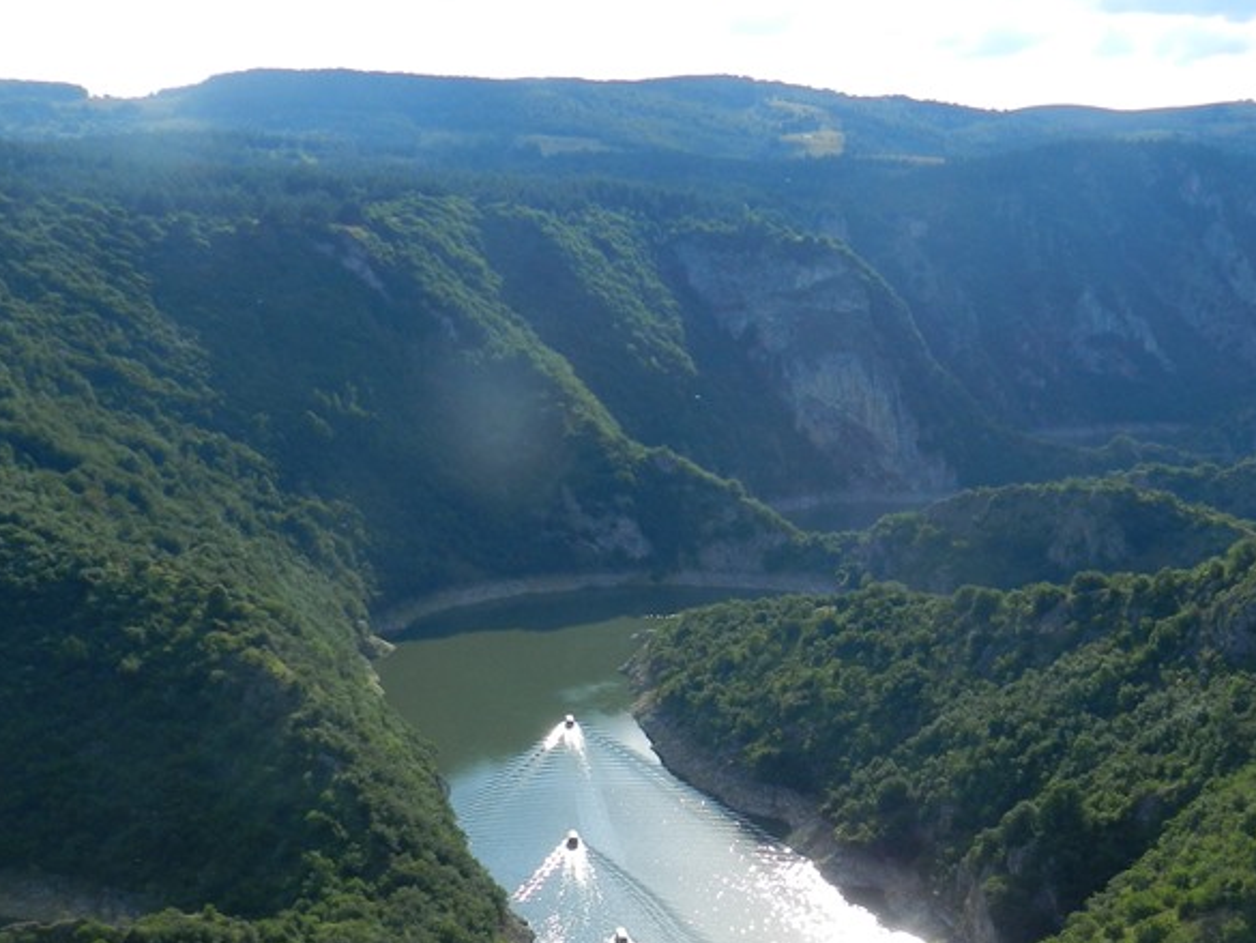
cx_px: 850
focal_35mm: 56
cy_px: 720
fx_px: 2032
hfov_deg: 34.0
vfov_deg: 25.8
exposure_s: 1/1000
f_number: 4
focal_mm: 5.6
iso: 160
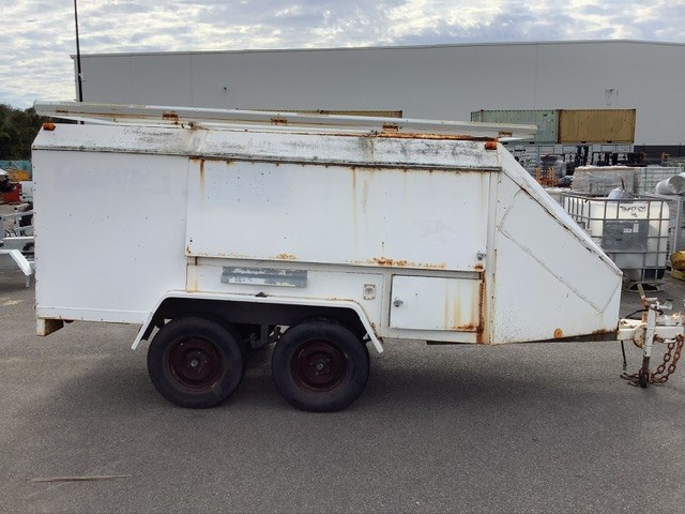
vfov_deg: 45.4
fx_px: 613
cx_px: 342
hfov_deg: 58.4
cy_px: 257
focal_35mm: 31
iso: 25
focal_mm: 3.3
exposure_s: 1/994
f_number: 2.4
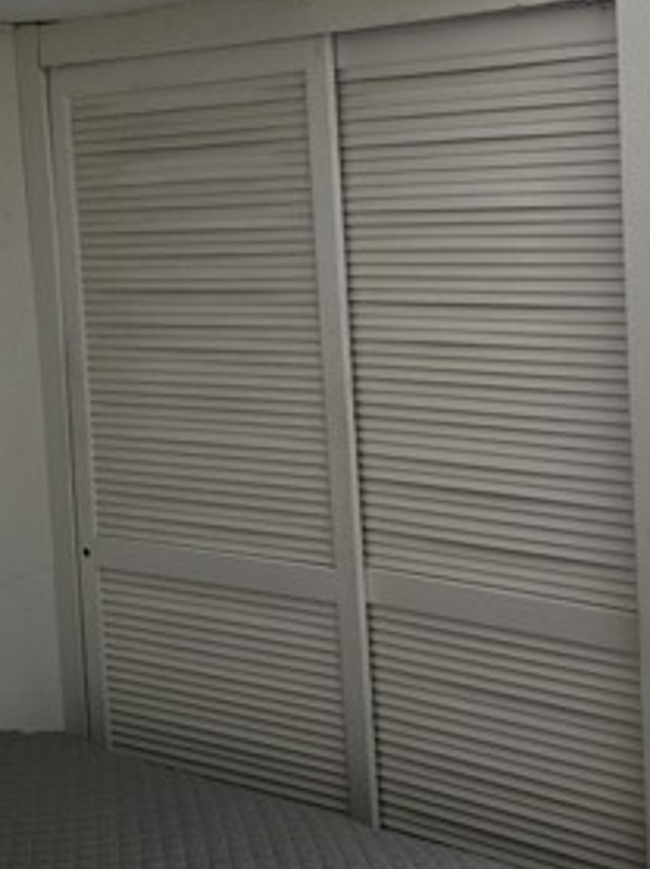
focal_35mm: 53
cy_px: 288
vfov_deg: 35.8
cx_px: 316
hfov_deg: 27.5
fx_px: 1329
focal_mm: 6.3
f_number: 1.7
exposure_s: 1/120
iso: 500
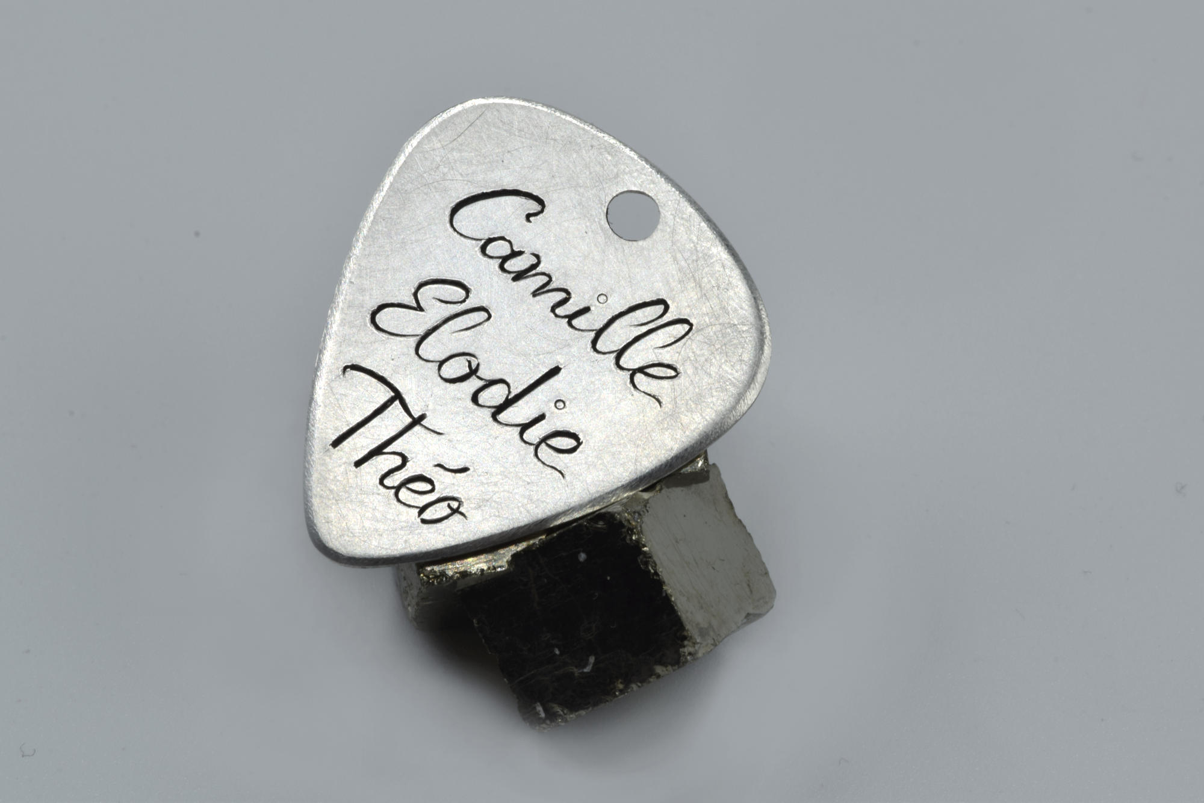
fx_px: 5268
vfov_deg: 8.7
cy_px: 402
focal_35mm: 158
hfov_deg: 13.0
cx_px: 602
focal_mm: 105
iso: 100
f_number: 29
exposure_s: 1/30
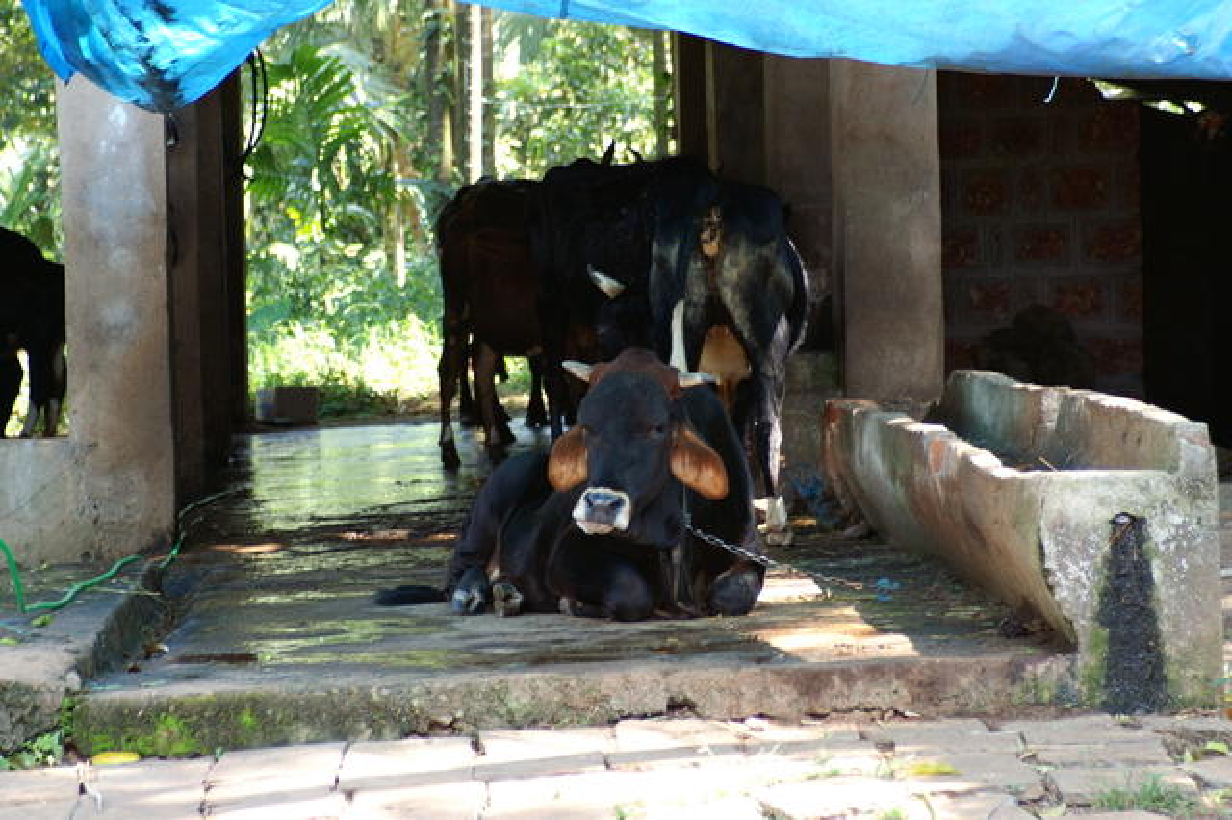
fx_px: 4617
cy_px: 410
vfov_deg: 10.1
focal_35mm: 135
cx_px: 616
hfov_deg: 15.2
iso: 160
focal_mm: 90
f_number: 4.5
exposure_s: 1/50
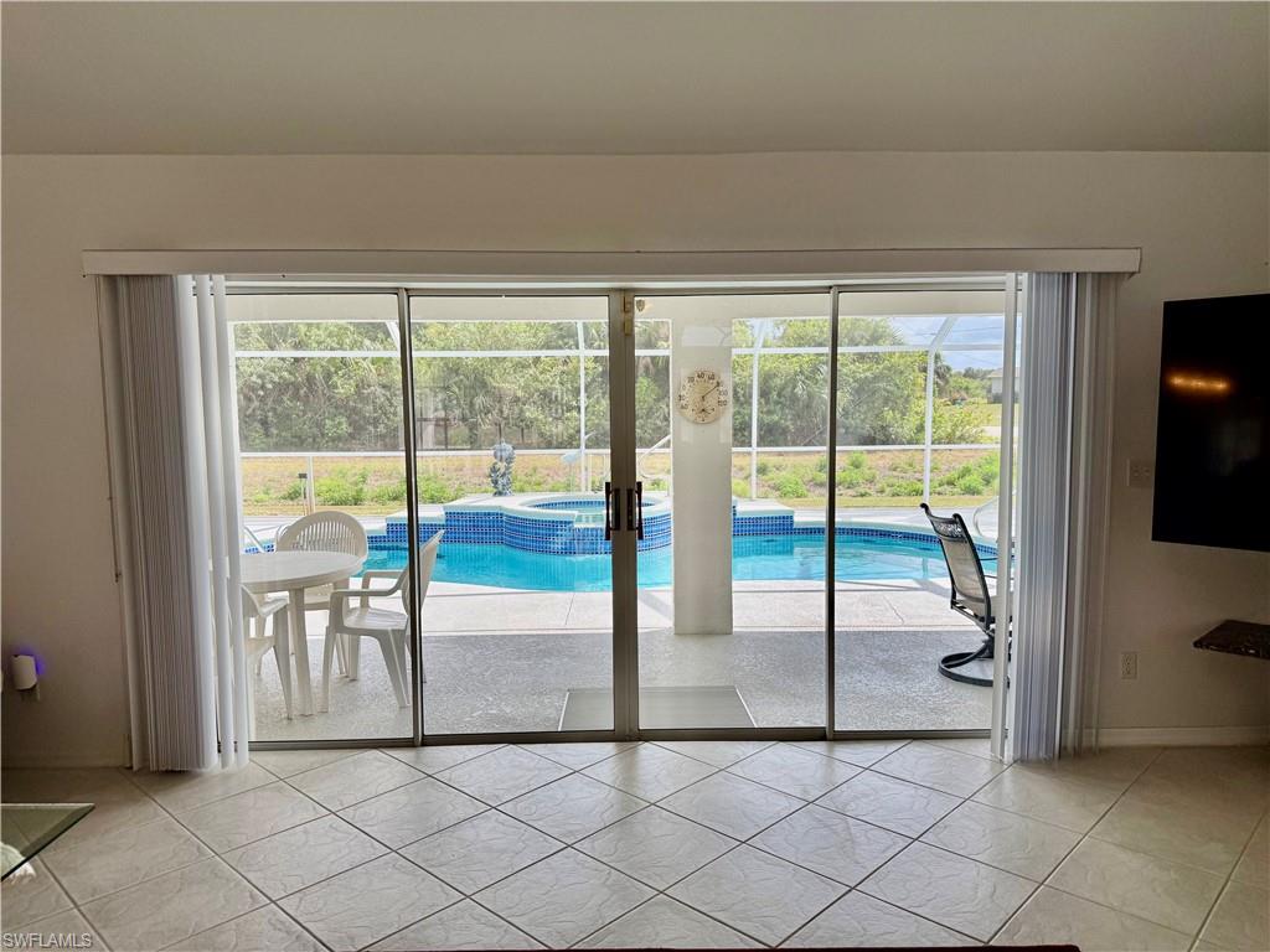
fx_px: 881
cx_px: 635
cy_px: 476
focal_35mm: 24
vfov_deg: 56.8
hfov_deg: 71.6
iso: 80
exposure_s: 1/1385
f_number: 1.78
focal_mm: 6.76
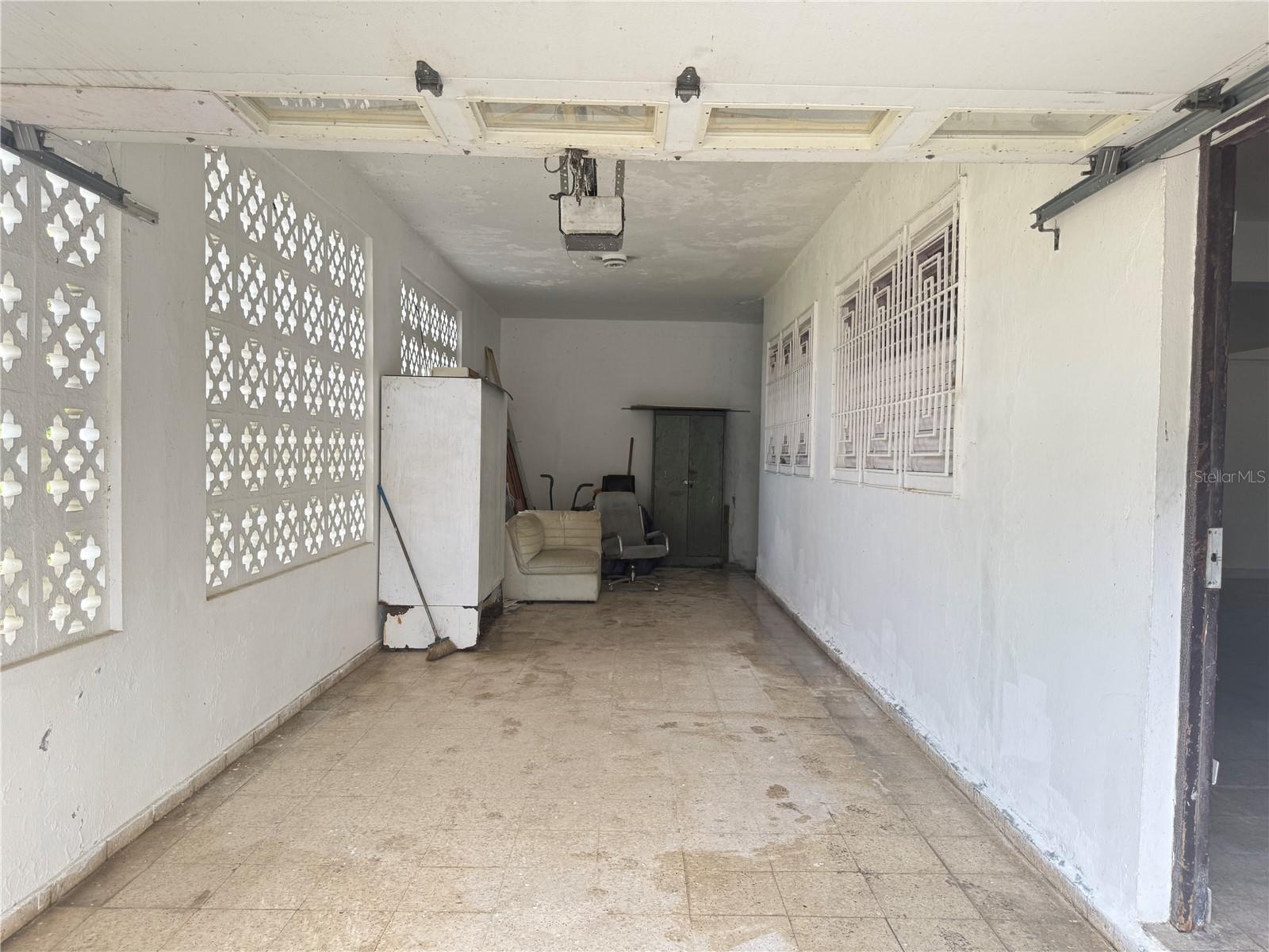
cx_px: 634
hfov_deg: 71.6
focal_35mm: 24
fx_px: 880
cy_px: 476
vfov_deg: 56.8
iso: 80
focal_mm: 6.76
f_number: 1.78
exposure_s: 1/162
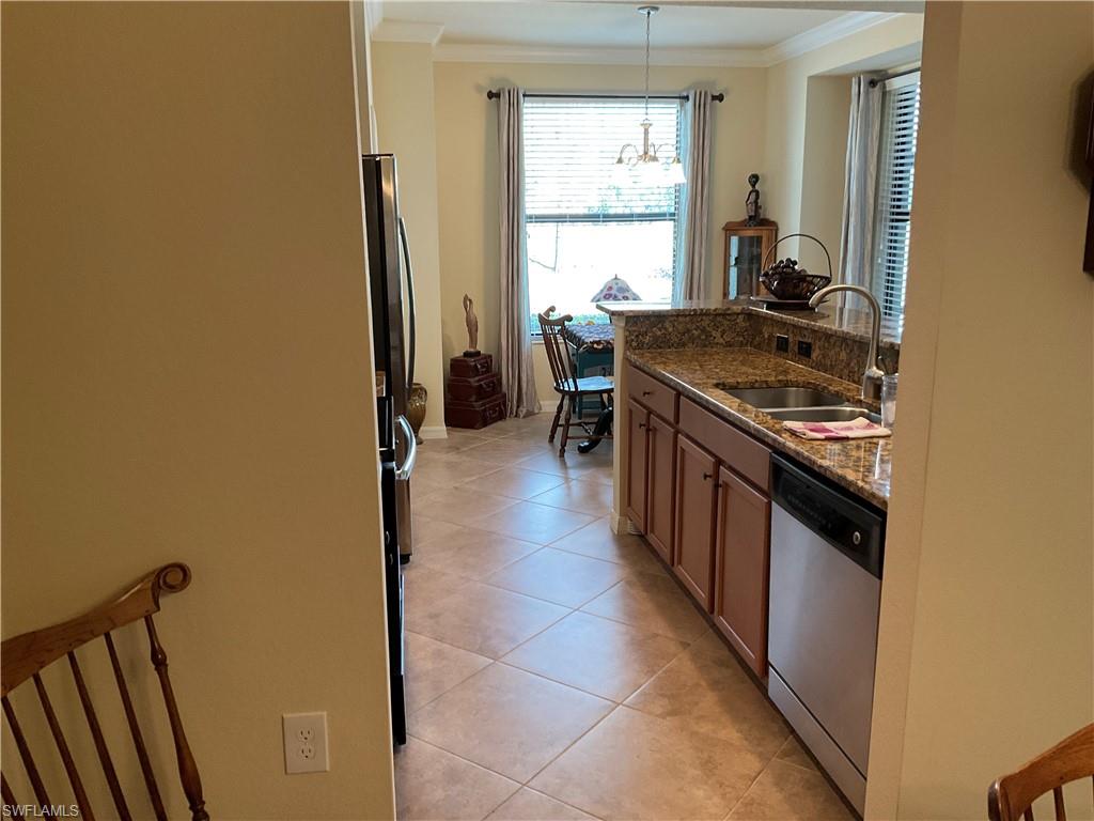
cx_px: 547
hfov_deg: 61.7
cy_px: 410
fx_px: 917
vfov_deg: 48.2
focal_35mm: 29
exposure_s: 1/60
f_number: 1.8
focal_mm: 3
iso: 100
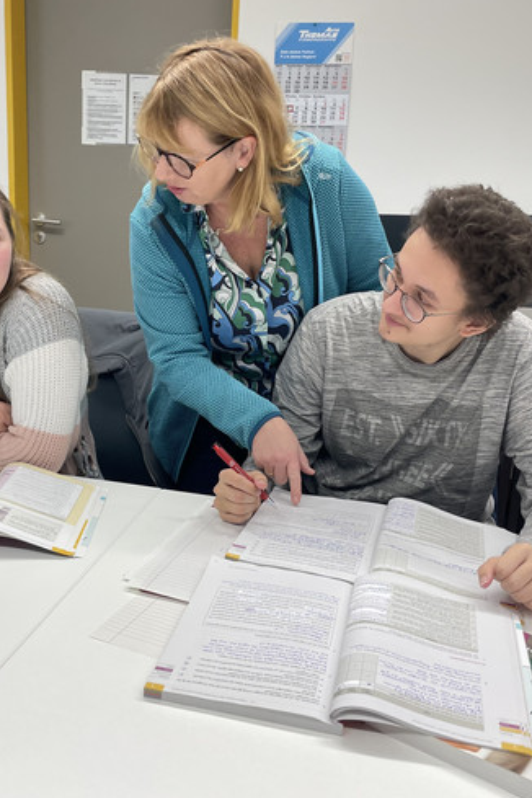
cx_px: 206
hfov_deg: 35.8
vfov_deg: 51.9
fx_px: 820
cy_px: 400
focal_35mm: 37
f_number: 1.6
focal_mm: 4.2
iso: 50
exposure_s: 1/100
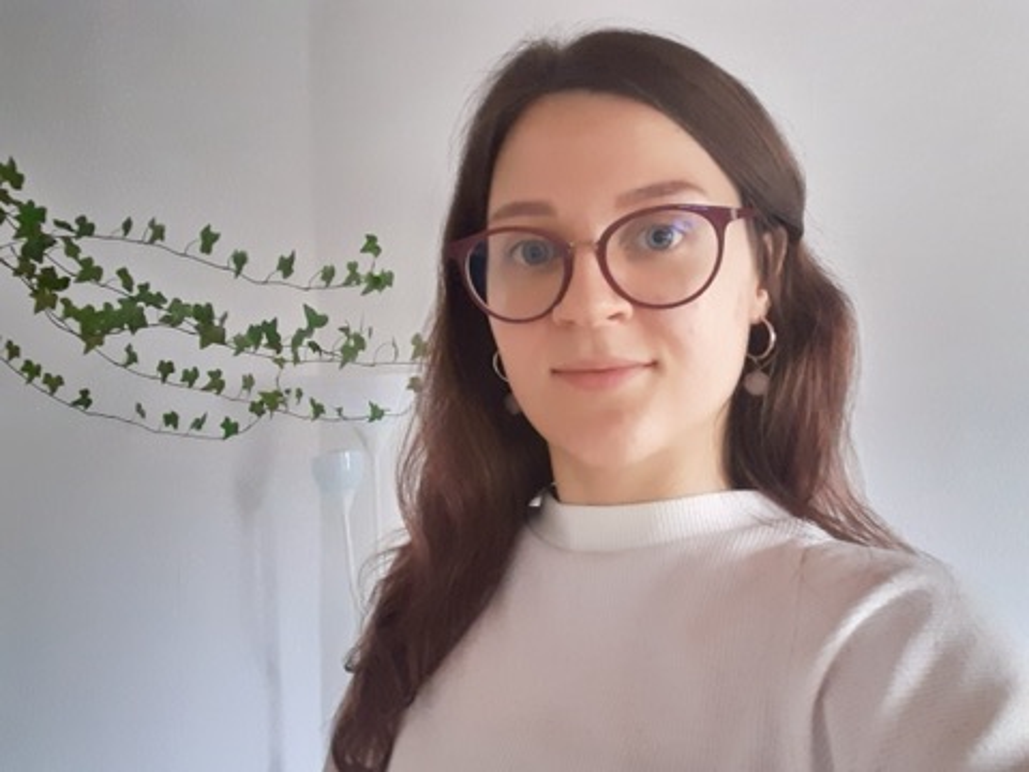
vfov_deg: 45.4
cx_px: 514
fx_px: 922
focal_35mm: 31
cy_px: 386
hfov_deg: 58.4
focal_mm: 2.61
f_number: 2
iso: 500
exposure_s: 1/17
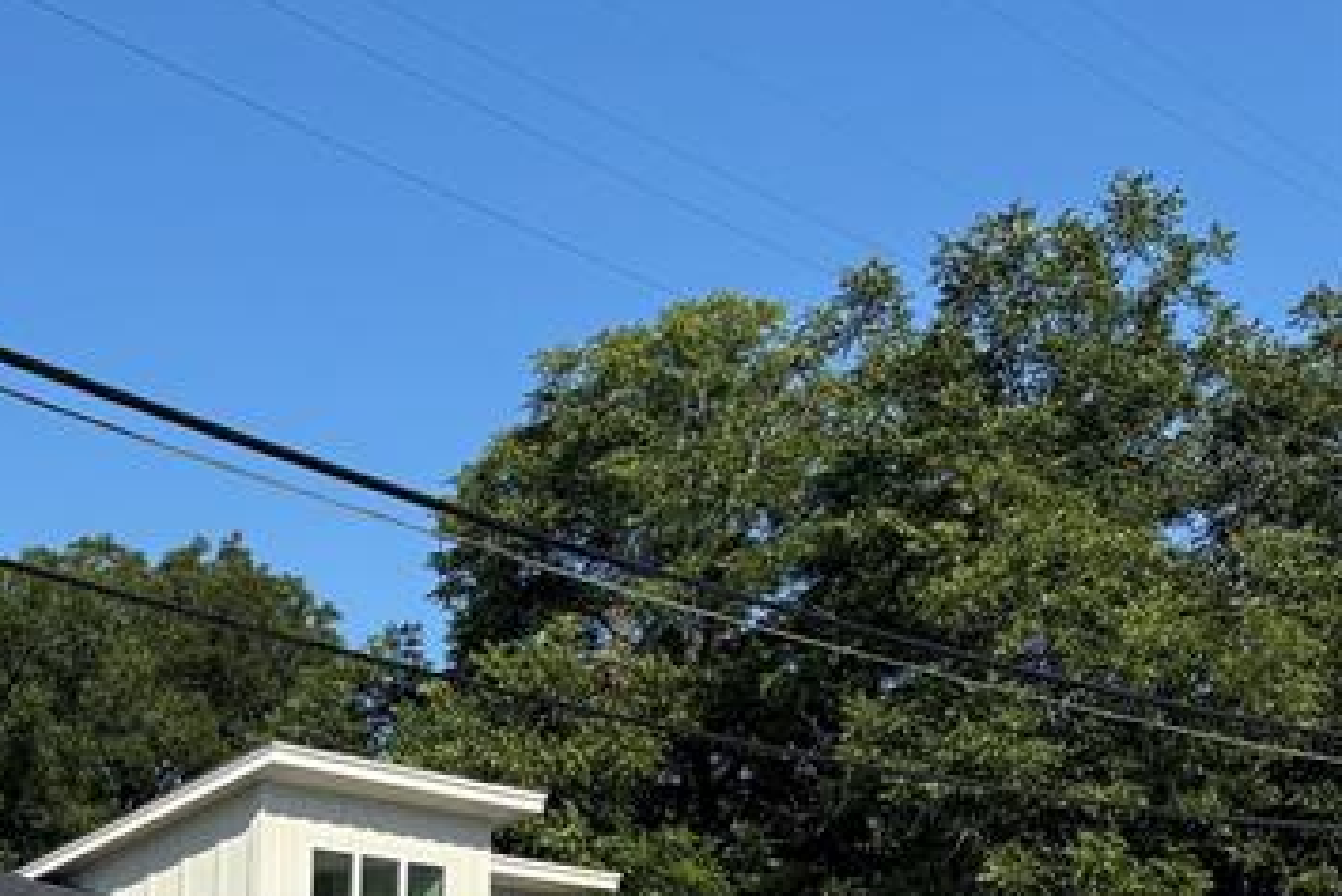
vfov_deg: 16.3
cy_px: 1255
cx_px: -571
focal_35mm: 78
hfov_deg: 22.2
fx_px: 2909
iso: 50
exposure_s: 1/4082
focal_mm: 5.96
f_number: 1.6
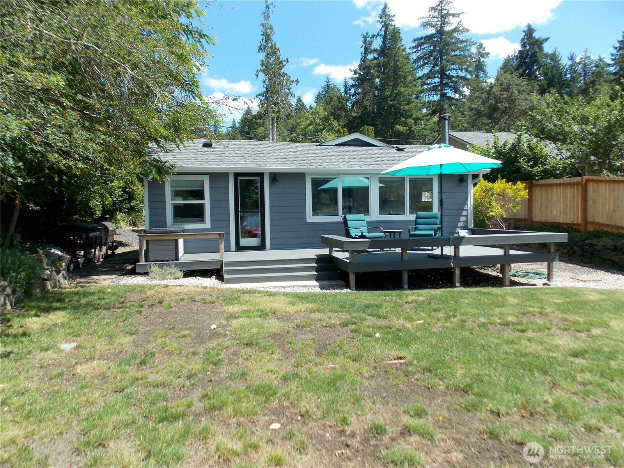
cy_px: 234
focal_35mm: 23
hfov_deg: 73.9
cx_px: 312
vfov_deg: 58.9
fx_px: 415
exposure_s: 1/500
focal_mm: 4
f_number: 3.1
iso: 80
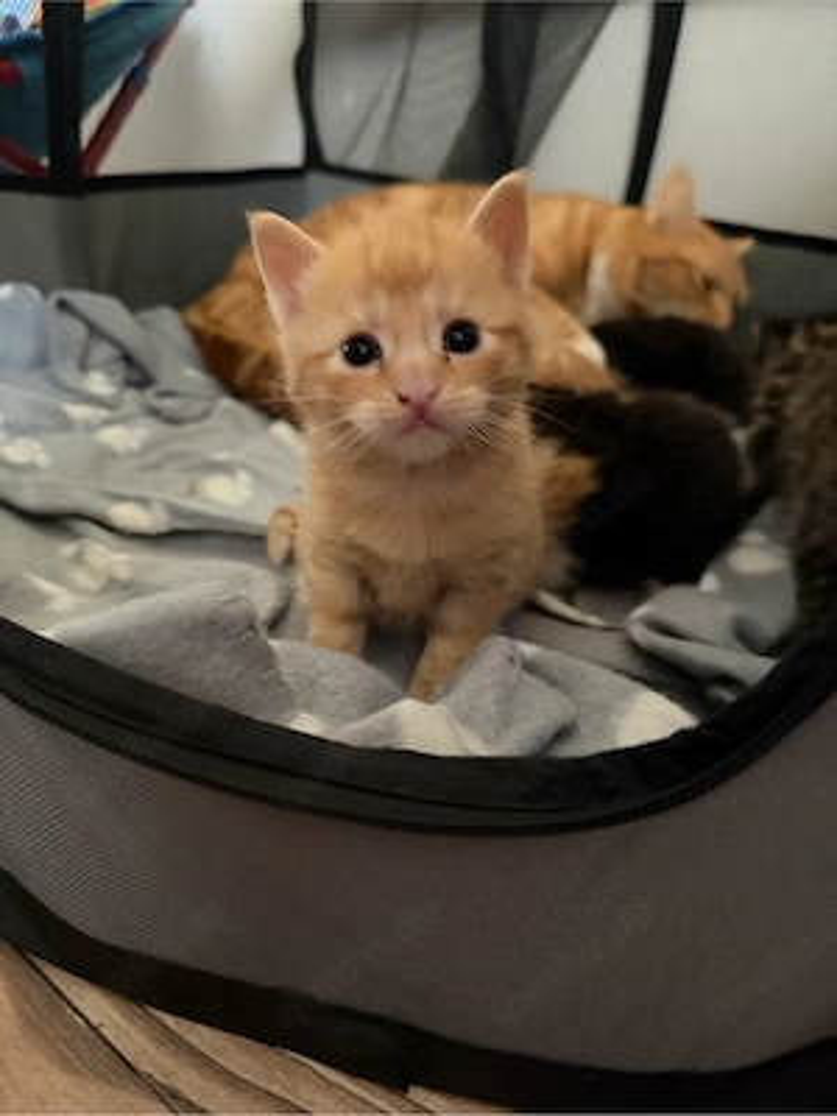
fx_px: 774
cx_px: 418
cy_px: 558
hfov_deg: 56.8
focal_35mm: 24
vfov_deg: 71.6
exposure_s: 1/30
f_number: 1.78
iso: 1000
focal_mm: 6.76
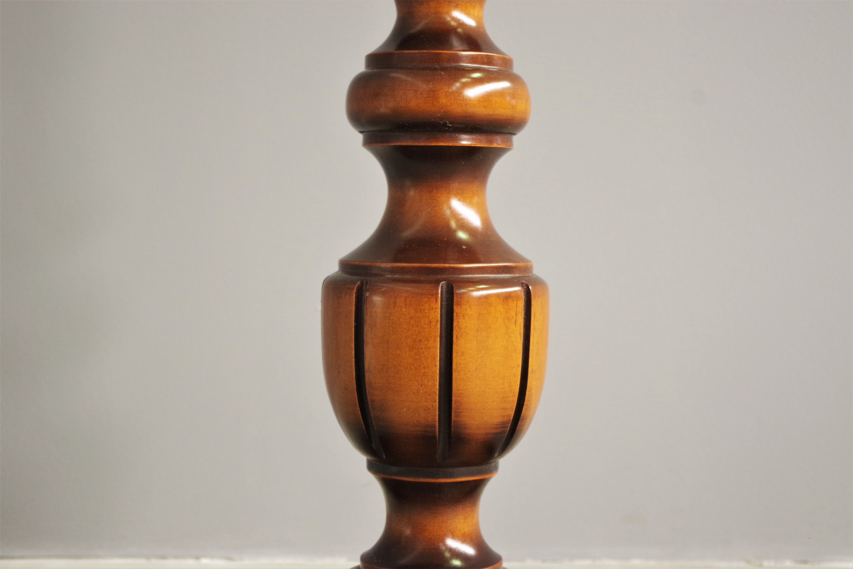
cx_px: 426
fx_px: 1516
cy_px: 284
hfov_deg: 31.4
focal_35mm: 64
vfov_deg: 21.2
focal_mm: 42.5
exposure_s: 1/25
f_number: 4.5
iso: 800
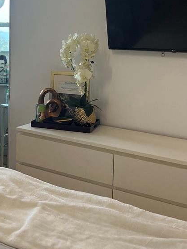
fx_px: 403
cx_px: 48
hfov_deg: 25.8
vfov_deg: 33.8
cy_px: 69
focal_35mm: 56
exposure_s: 1/120
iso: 80
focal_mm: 5.1
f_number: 1.6
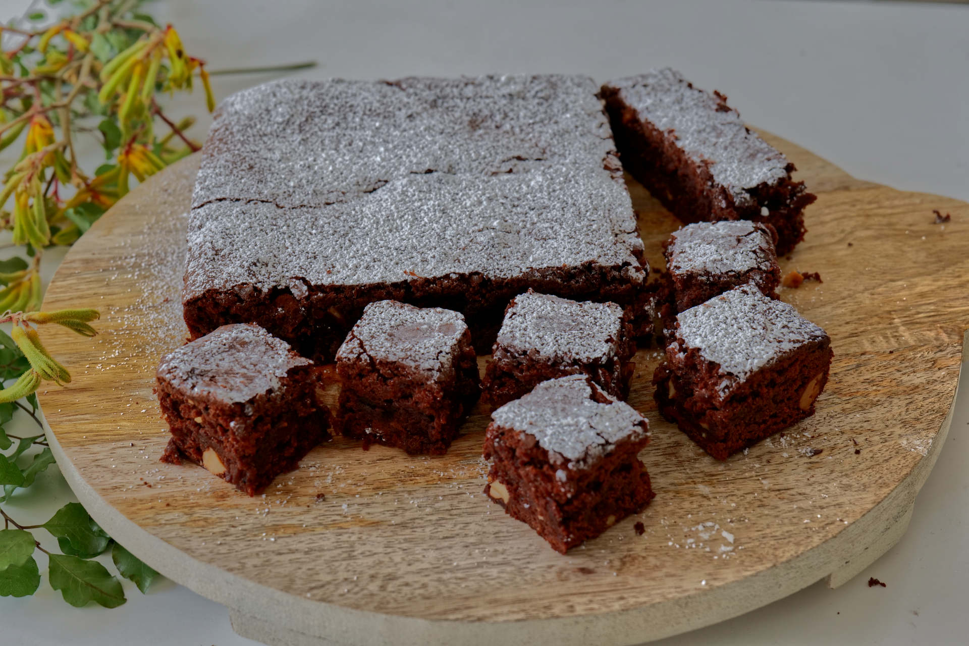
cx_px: 484
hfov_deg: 33.4
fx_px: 1615
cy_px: 323
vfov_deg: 22.6
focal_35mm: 60
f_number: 8
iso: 500
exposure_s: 1/60
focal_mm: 60
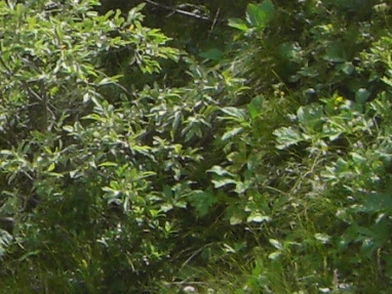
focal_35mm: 280
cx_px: -138
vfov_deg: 5.3
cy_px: 70
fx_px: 3173
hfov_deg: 7.0
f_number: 2.7
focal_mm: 6.2
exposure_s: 1/640
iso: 64
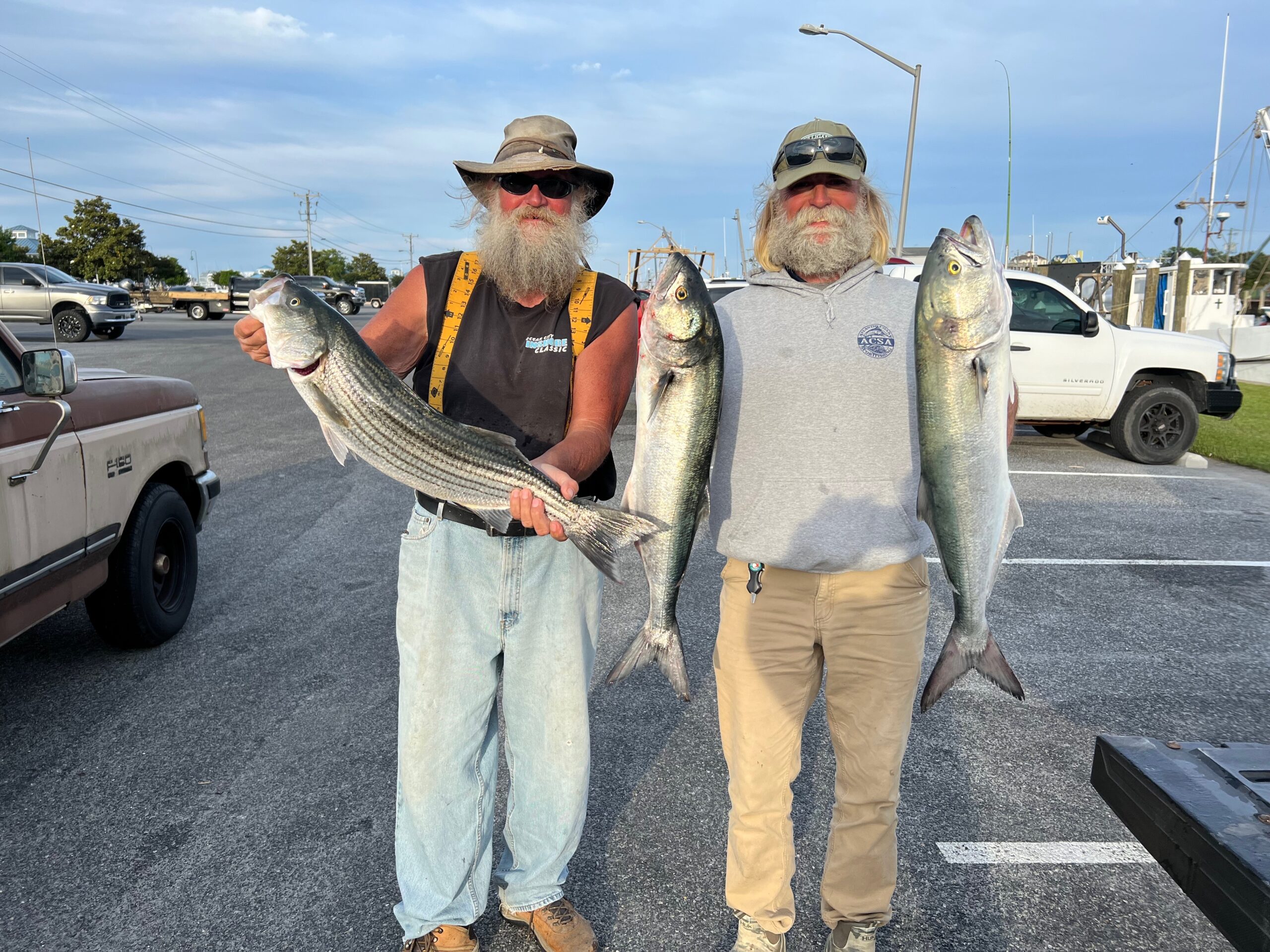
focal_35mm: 26
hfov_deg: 67.3
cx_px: 635
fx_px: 954
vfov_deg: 53.1
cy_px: 476
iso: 50
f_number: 1.5
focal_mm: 5.7
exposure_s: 1/1488
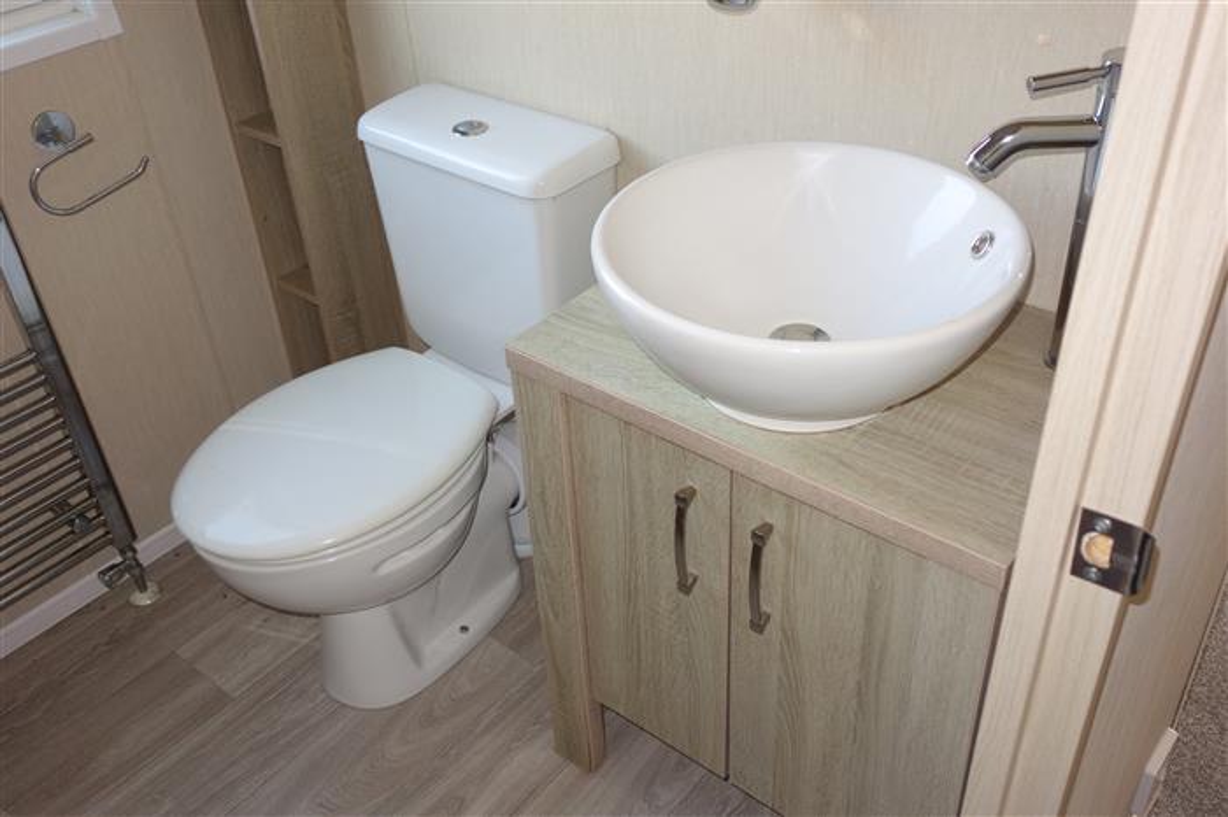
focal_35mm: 33
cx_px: 614
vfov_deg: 39.9
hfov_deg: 57.2
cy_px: 408
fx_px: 1125
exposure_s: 1/40
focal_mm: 12.18
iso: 160
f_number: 2.5
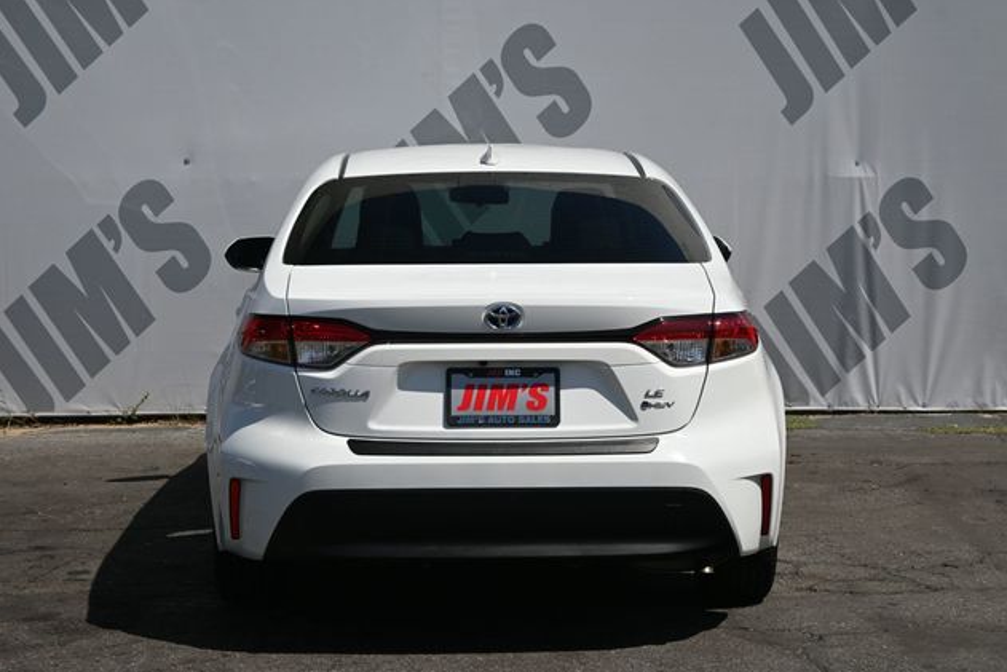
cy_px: 335
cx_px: 498
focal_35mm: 70
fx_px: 1958
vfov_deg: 19.5
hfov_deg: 28.8
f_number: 7.1
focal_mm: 46
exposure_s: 1/400
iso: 100
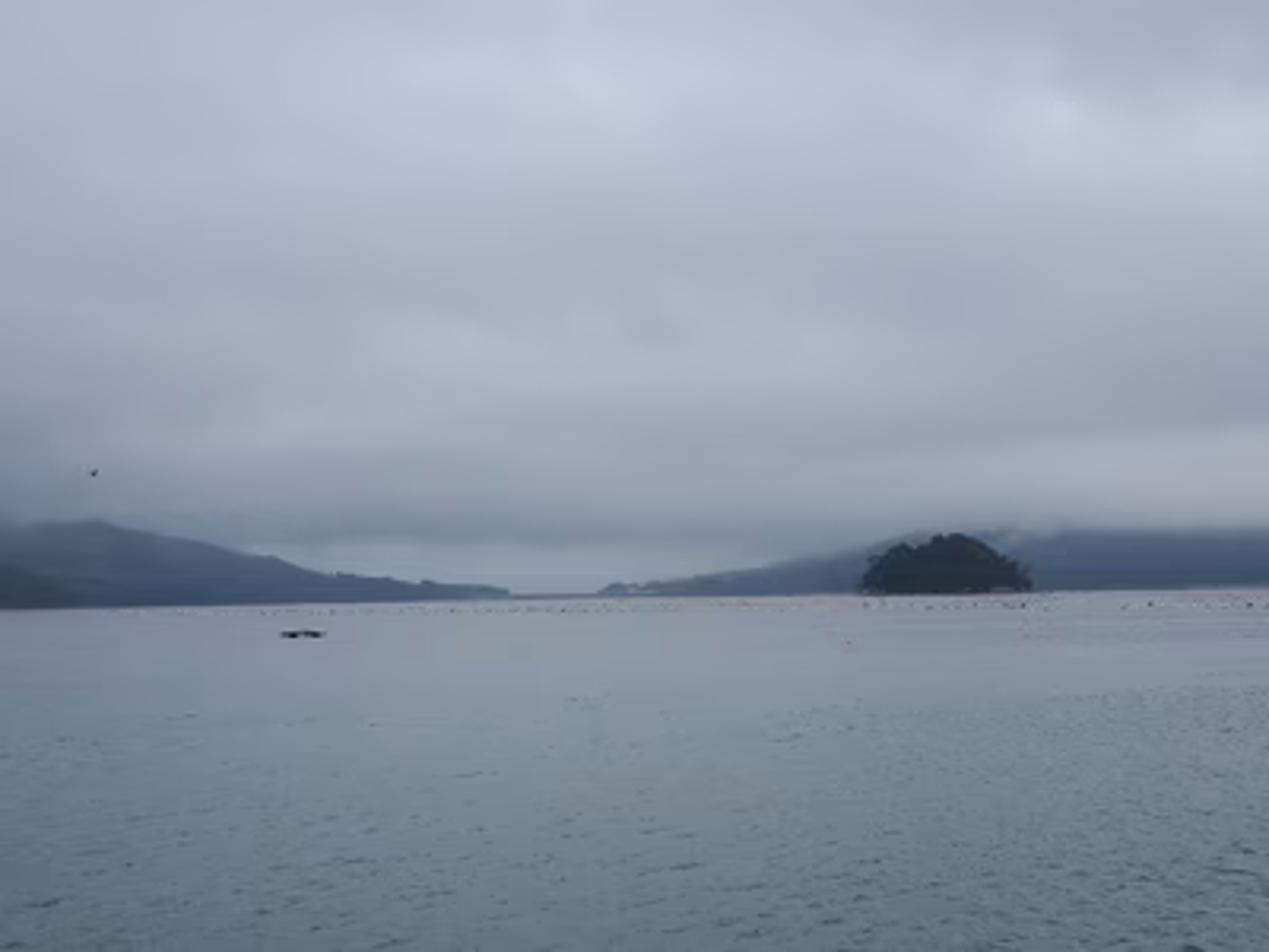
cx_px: 634
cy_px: 476
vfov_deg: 28.0
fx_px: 1906
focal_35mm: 52
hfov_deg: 36.8
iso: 50
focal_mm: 6
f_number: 2.4
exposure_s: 1/1445
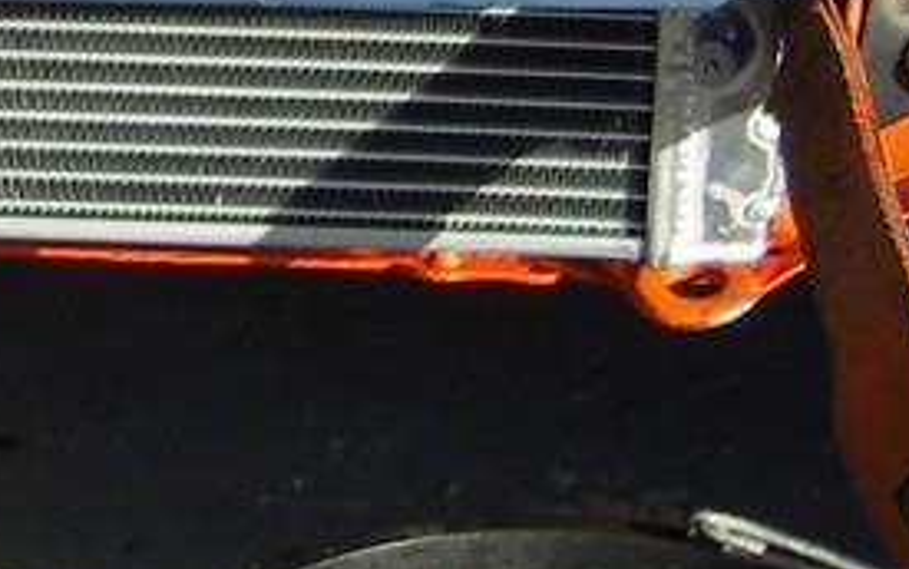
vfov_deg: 6.0
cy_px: -341
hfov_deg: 9.5
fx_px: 5377
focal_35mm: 217
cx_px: -317
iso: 100
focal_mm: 9.4
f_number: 8
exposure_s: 1/100
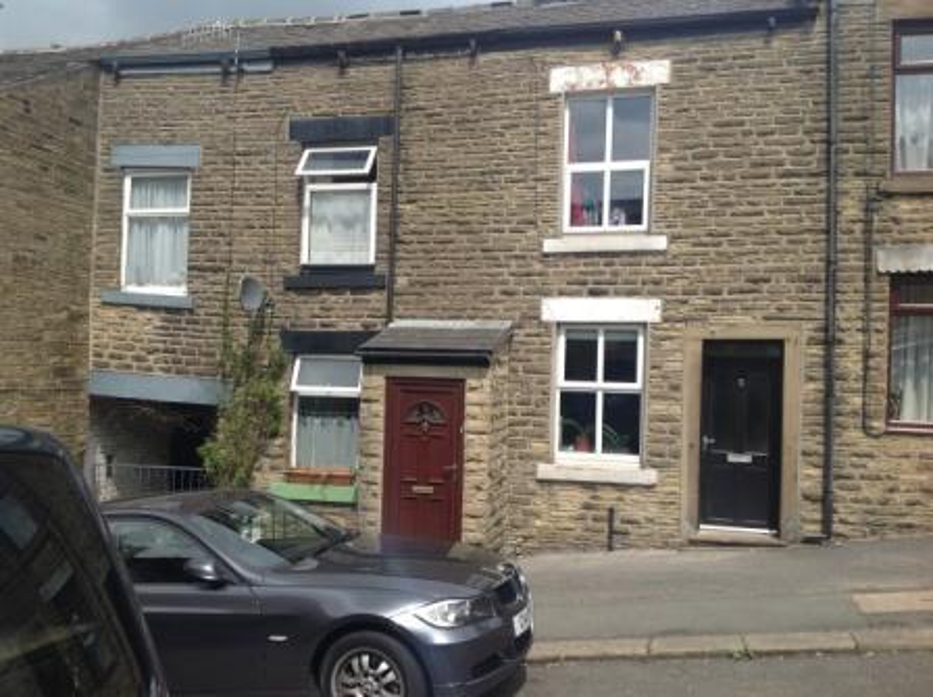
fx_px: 942
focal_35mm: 35
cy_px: 348
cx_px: 466
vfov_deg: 40.6
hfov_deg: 52.7
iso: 50
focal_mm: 4.28
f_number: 2.4
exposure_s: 1/1513
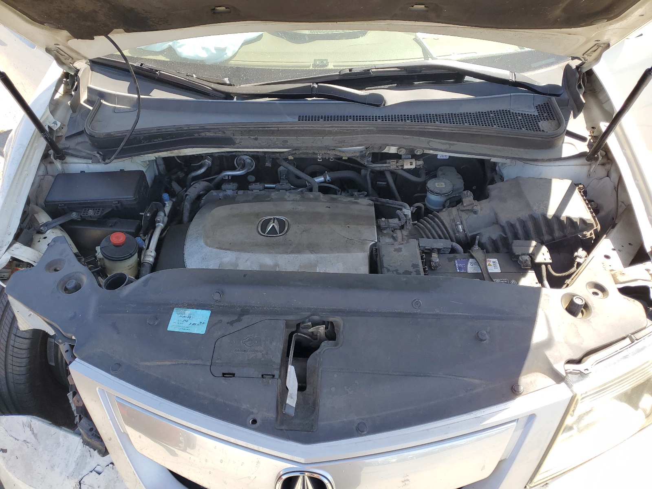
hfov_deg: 67.3
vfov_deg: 53.1
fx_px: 490
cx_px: 326
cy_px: 244
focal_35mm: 26
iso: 50
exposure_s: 1/667
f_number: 1.5
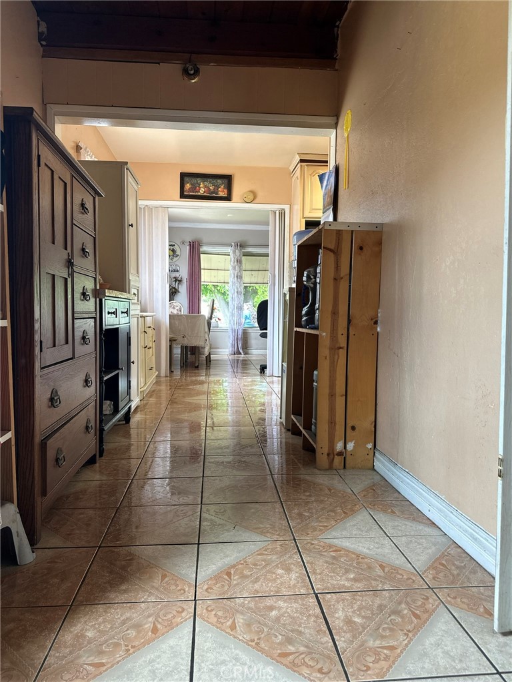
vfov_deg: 71.6
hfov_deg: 56.8
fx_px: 473
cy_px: 341
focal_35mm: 24
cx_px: 256
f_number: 1.78
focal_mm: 6.86
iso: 200
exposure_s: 1/120
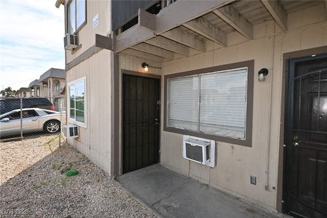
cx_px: 164
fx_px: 163
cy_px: 109
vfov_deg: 67.3
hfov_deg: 90.0
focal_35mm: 18
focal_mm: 12
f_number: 7.1
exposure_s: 1/200
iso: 100
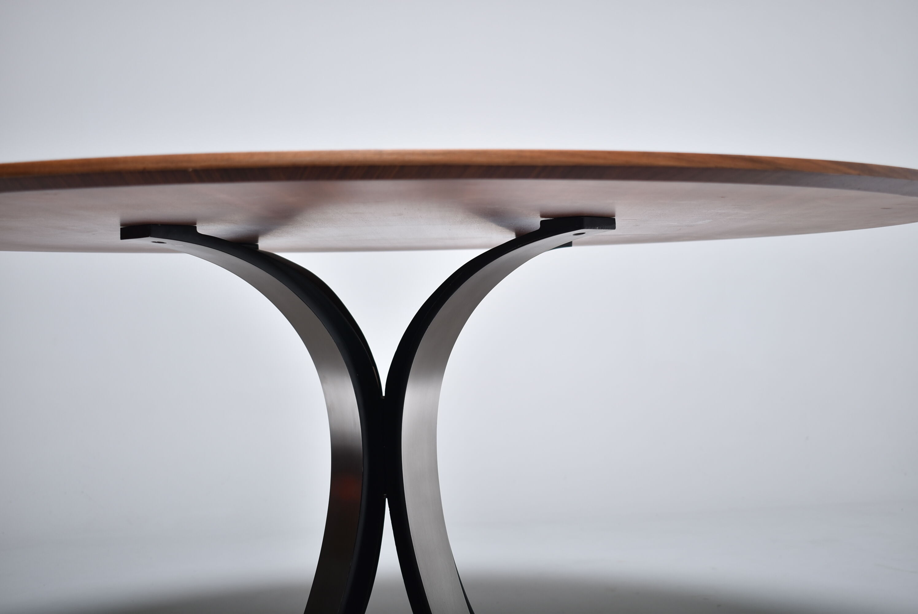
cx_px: 459
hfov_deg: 41.1
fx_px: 1225
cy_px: 307
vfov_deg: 28.1
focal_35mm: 48
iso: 100
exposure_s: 1/200
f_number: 4.5
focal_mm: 32
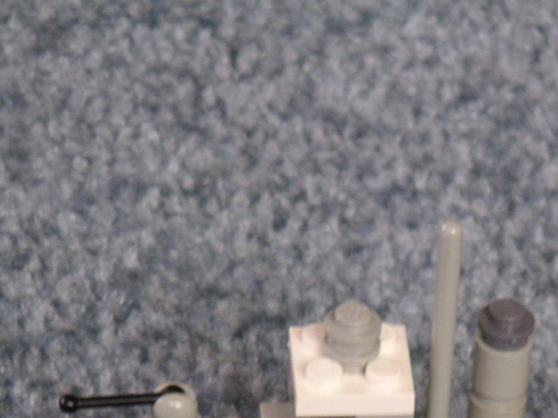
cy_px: 487
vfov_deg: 5.8
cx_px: 421
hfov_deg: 7.8
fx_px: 4077
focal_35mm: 253
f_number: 3.6
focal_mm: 16.5
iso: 100
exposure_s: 1/10
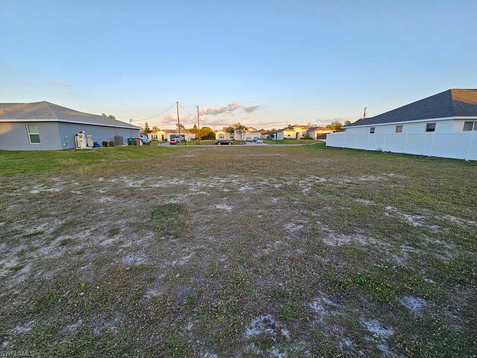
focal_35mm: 13
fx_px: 179
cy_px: 179
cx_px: 238
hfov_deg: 106.2
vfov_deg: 89.9
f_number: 2.2
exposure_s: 1/152
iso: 50
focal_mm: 2.2
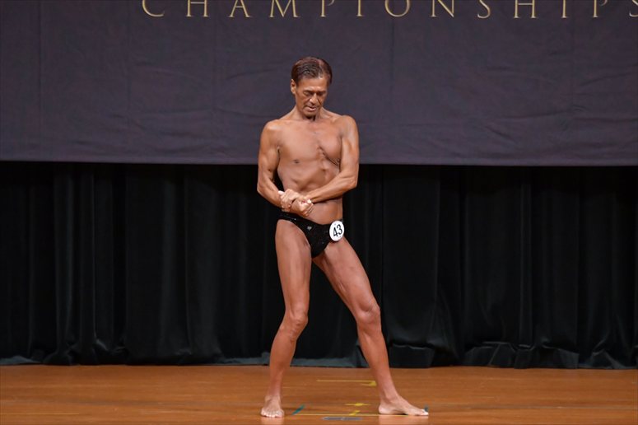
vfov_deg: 5.1
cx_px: 319
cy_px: 212
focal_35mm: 270
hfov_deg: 7.6
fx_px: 4783
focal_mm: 180
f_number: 5.6
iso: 5000
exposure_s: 1/400
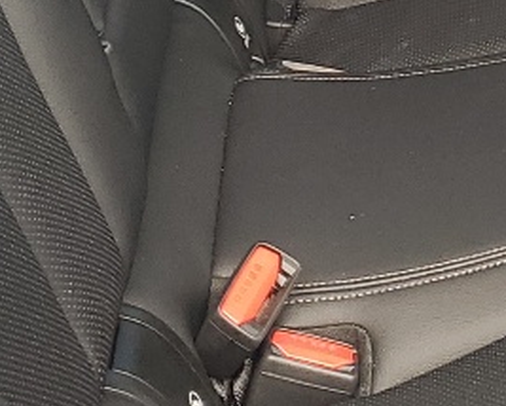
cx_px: 724
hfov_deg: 12.2
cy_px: -323
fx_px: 2278
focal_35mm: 152
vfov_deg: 9.7
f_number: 1.5
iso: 50
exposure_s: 1/175
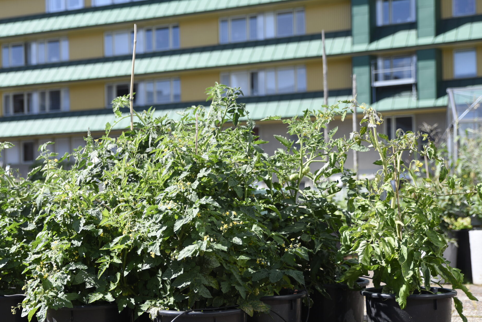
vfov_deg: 20.6
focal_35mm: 66
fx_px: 884
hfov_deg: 30.4
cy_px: 198
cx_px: 180
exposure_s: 1/1250
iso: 160
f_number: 2.8
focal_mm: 48
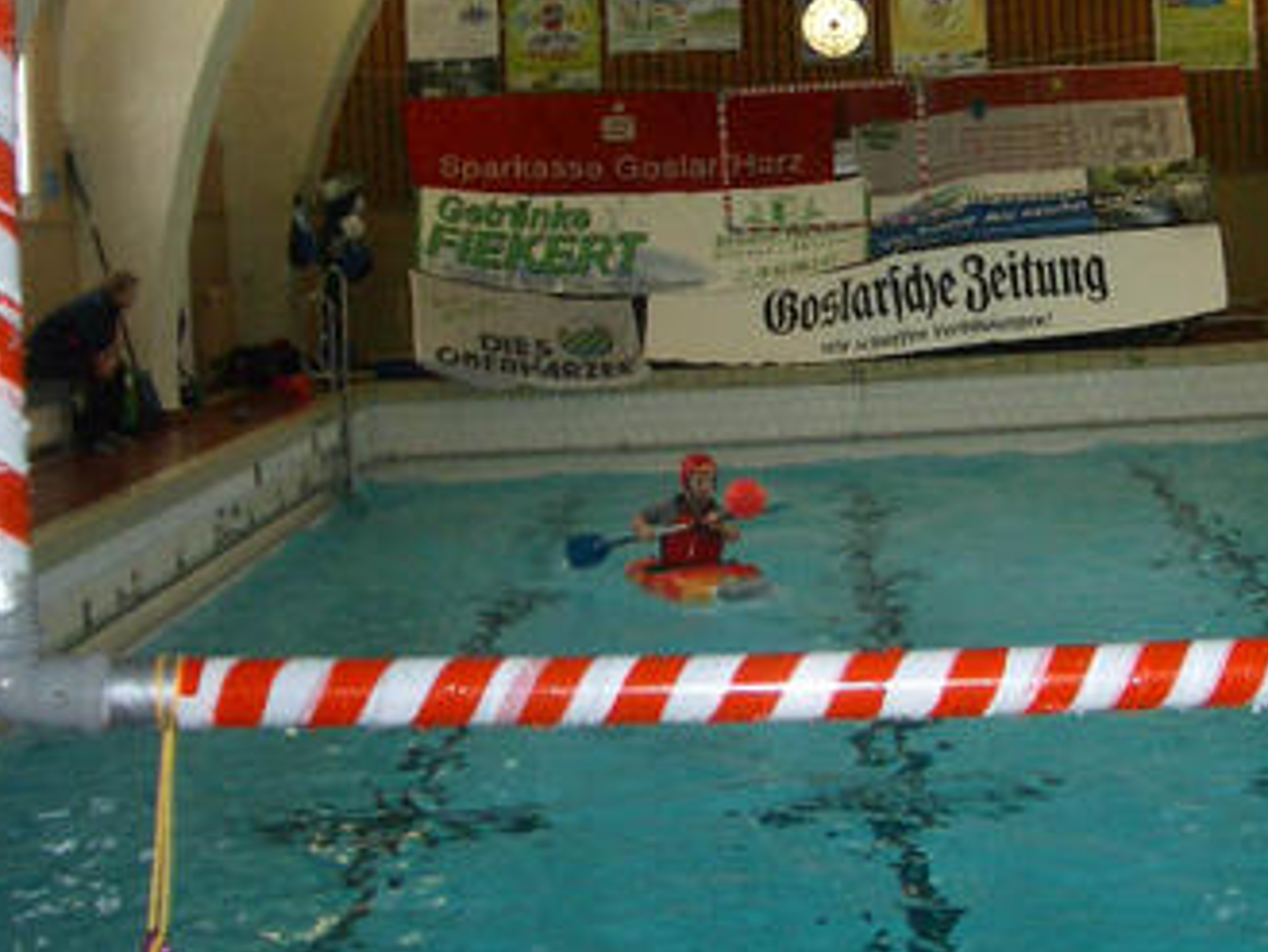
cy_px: 93
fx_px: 2492
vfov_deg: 21.2
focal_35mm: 68
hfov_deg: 27.8
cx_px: 1056
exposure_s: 1/60
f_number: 2.6
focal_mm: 5.8
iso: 100
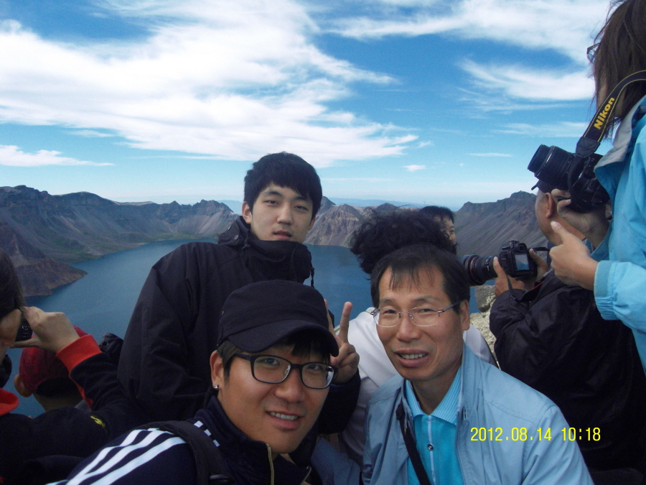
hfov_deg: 71.6
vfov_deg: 56.8
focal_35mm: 24
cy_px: 242
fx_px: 448
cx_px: 323
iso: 200
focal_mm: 4.3
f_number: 7.3
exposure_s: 1/500
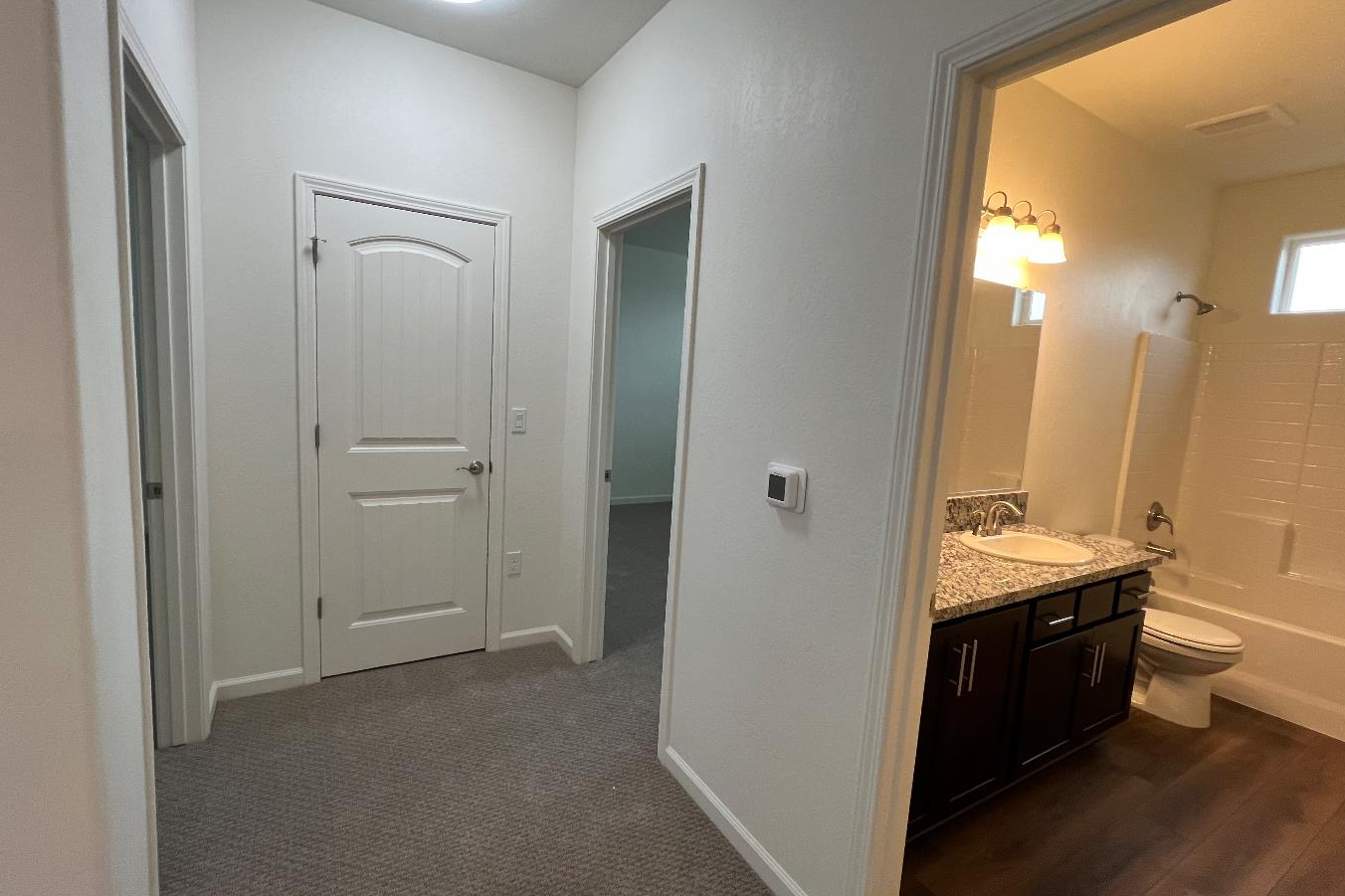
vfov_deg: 77.3
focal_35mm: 15
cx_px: 666
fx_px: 560
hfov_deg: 100.4
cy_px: 445
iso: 160
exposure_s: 1/120
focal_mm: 1.57
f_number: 1.8
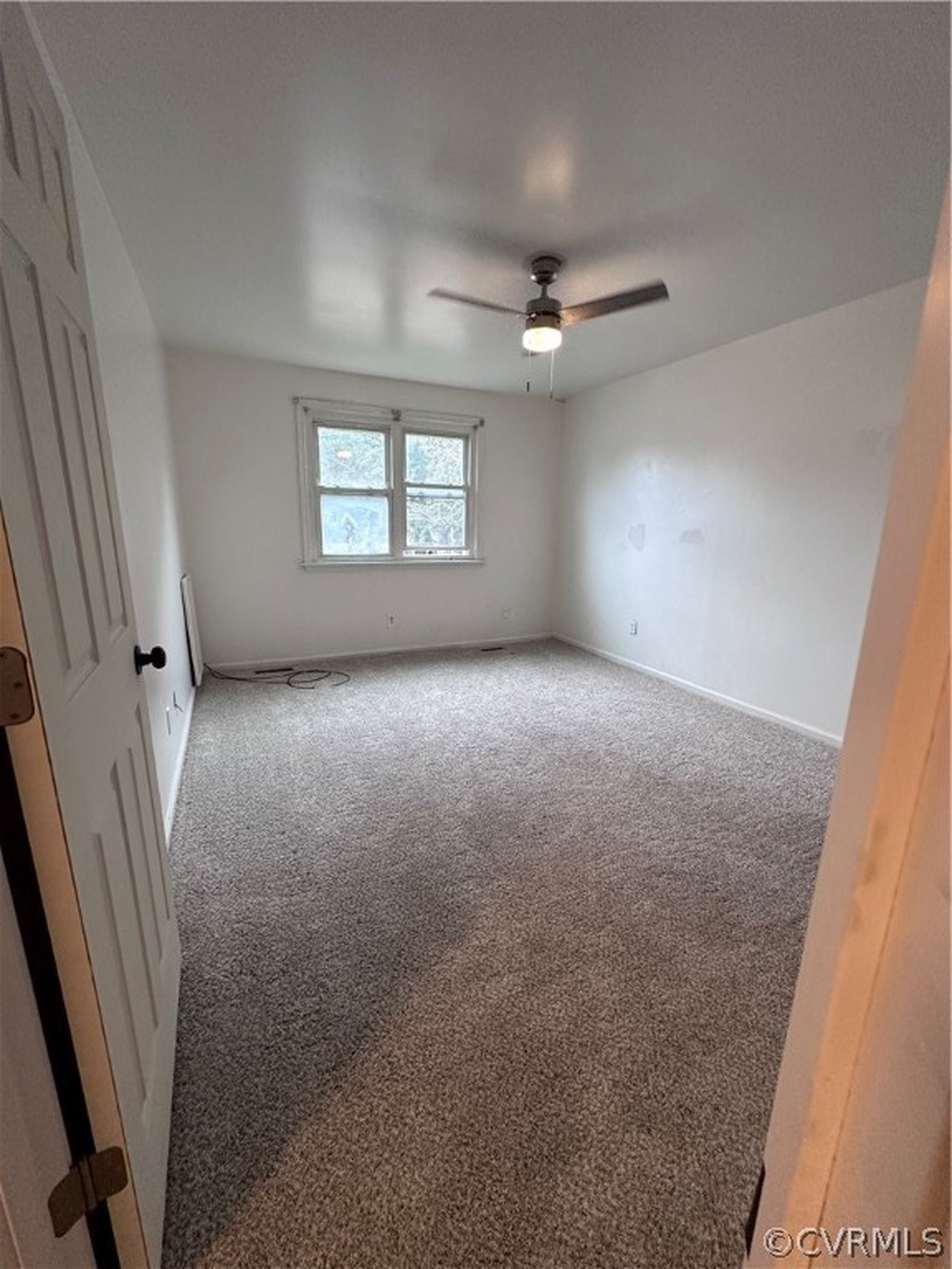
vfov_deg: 102.1
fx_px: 513
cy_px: 634
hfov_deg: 85.7
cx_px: 476
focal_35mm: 14
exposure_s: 1/120
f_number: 2.2
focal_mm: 2.22
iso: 200
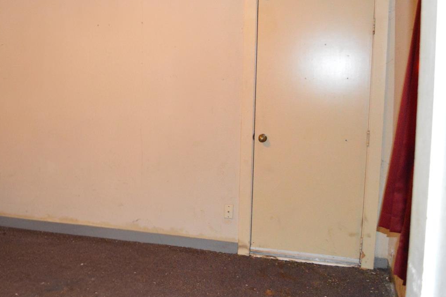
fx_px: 495
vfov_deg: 33.3
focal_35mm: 40
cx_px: 157
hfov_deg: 47.8
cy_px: 128
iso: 3200
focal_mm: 18
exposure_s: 1/60.2
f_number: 3.5
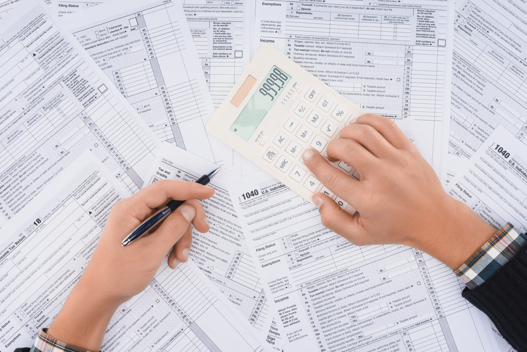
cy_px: 176
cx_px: 264
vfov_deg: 27.0
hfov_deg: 39.6
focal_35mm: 50
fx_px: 732
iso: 160
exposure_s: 1/160
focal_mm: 50
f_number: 9
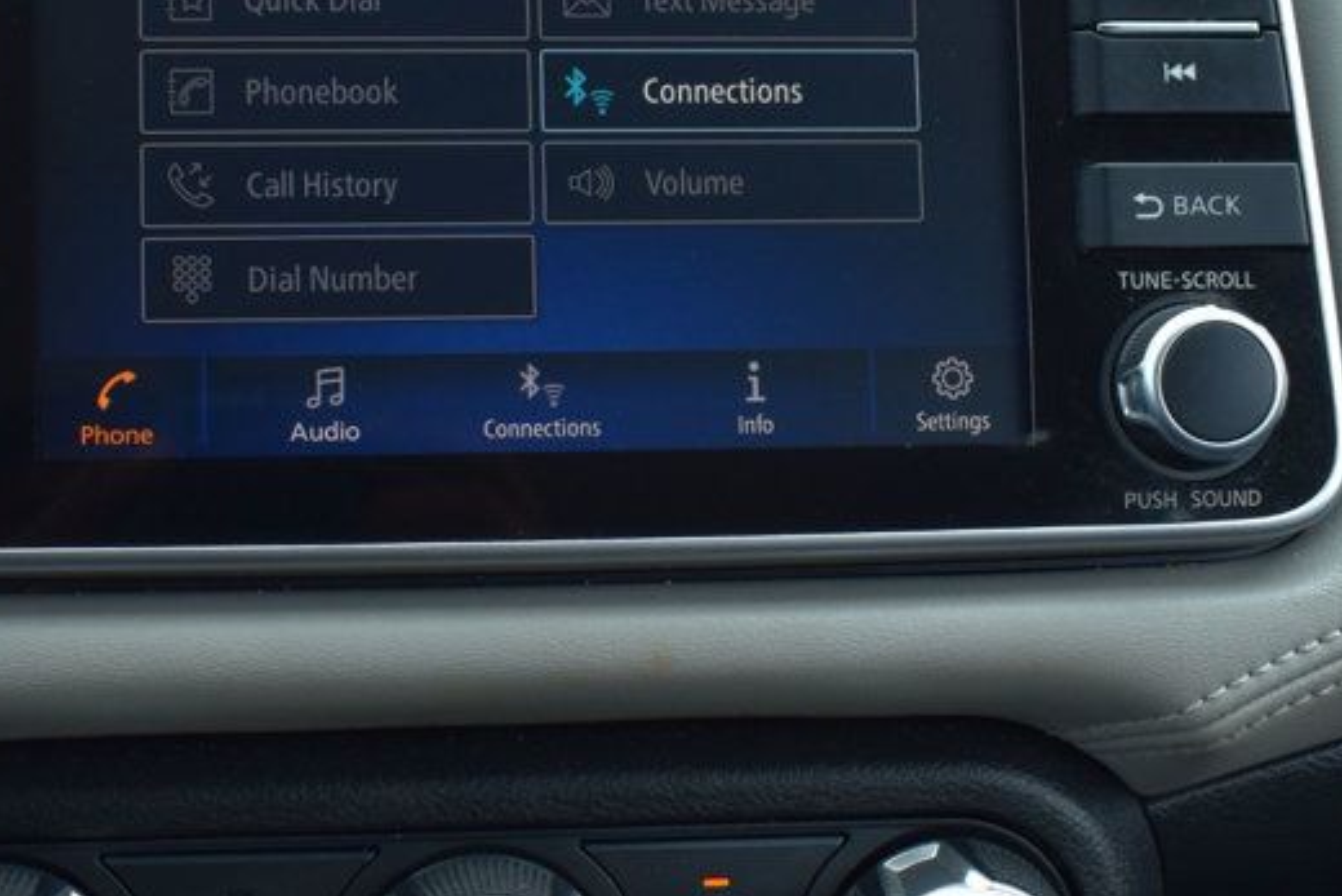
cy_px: 382
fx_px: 2311
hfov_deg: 32.2
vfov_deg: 21.9
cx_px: 465
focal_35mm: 62
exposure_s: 1/125
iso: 280
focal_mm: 21
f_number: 5.6
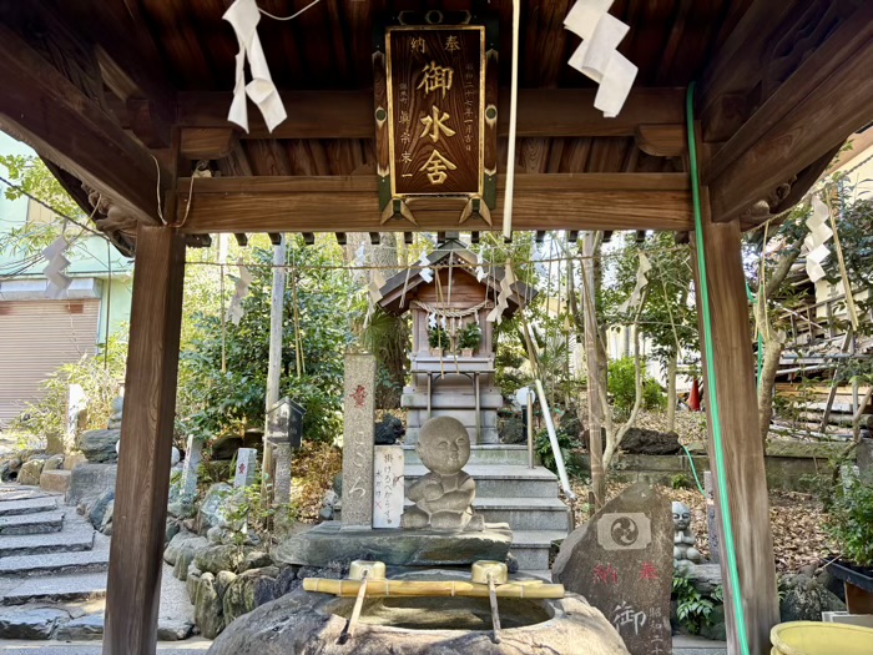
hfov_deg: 67.3
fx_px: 656
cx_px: 436
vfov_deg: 53.1
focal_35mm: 26
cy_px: 328
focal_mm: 5.96
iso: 125
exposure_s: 1/116
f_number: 1.6
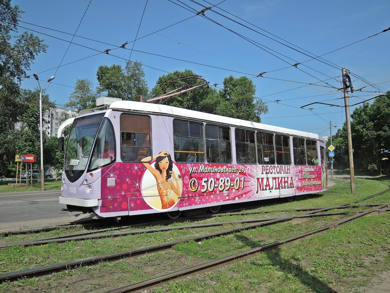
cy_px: 146
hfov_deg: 58.4
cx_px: 195
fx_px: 349
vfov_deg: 45.4
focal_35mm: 31
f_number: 2.2
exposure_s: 1/2000
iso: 90
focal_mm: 6.6
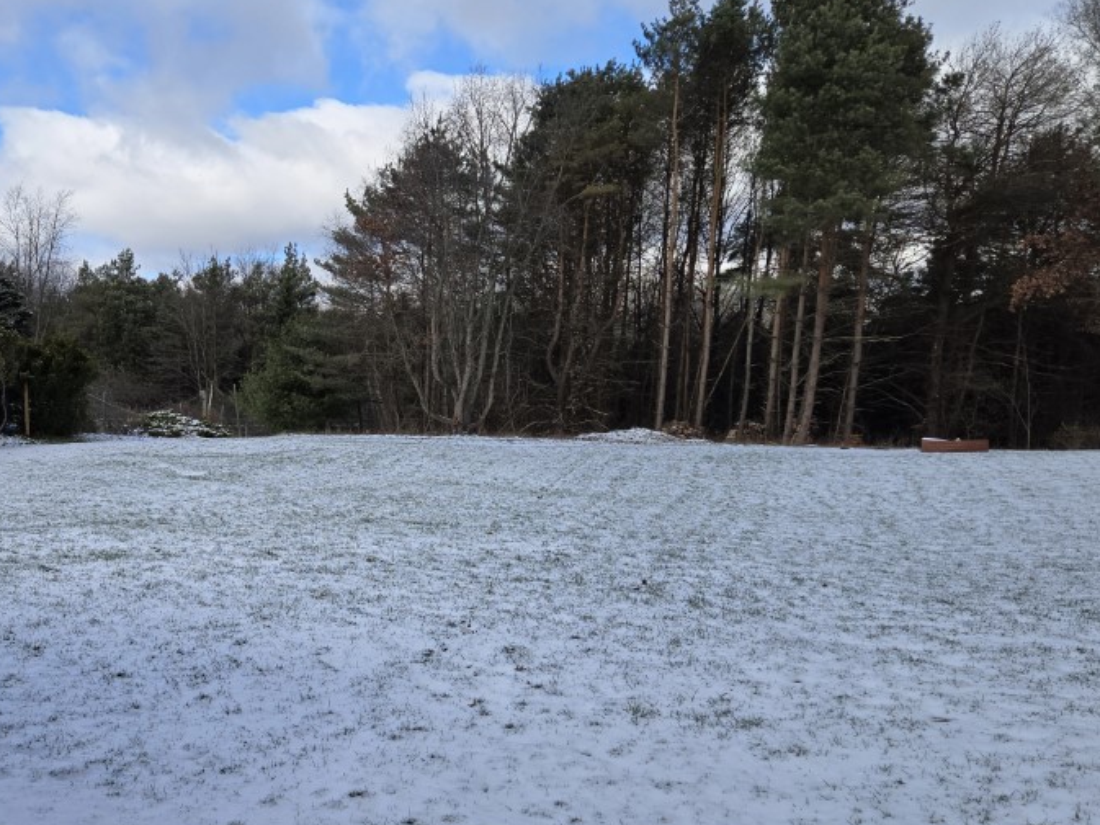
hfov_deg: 51.4
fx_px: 1112
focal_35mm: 35
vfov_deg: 40.5
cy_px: 503
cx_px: 348
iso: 25
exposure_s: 1/1453
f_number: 1.8
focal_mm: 5.4
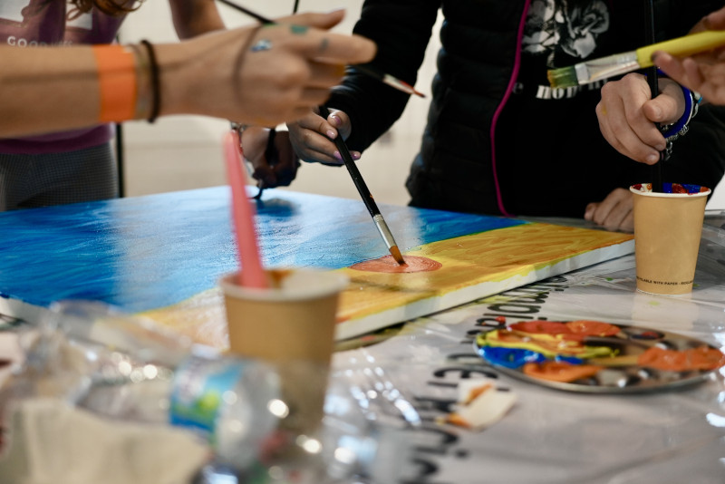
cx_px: 362
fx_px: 1048
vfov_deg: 26.0
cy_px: 242
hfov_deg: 38.2
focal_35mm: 52
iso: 2000
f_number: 4
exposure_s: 1/160
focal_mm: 52
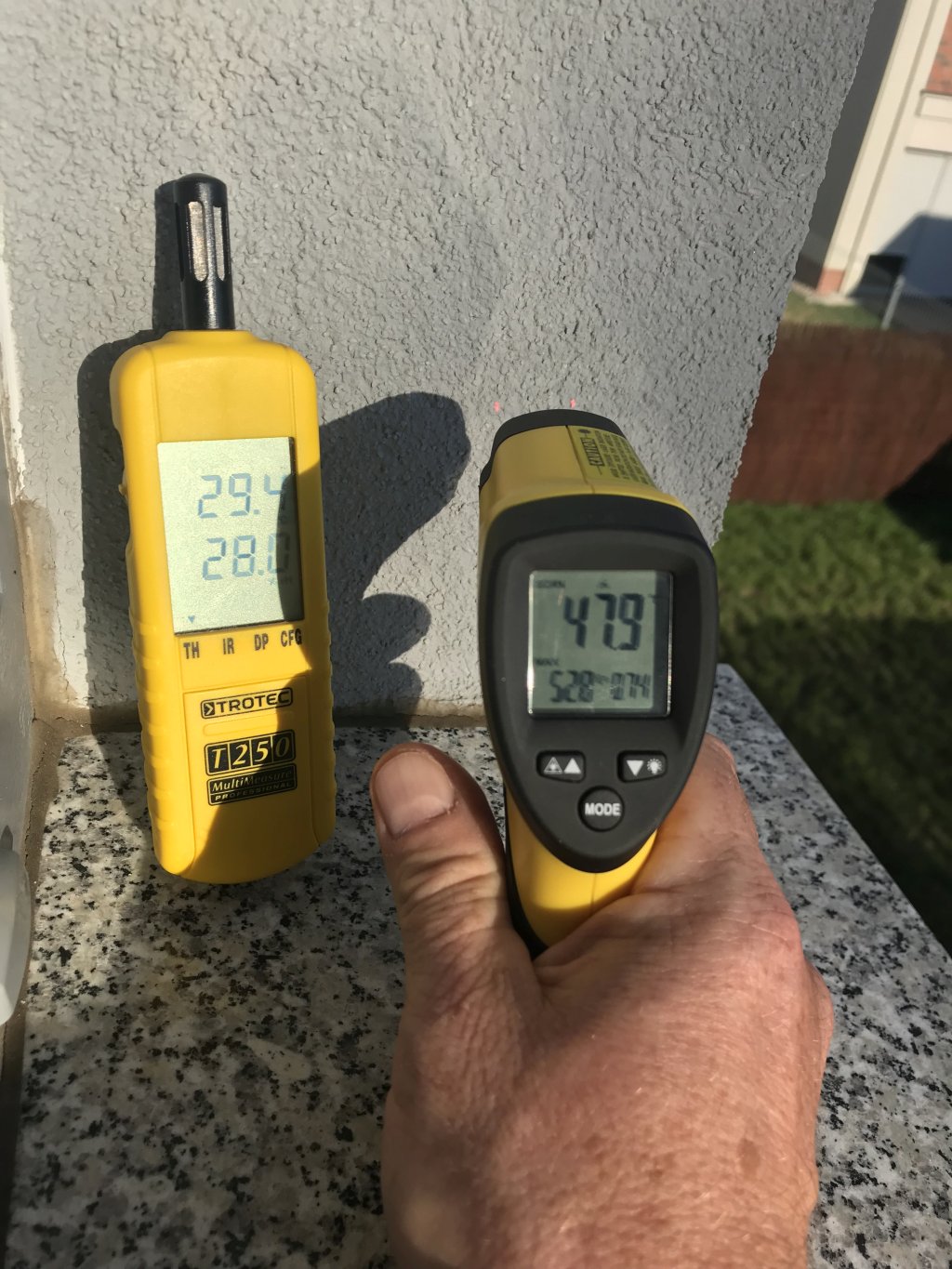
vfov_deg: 63.4
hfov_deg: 49.8
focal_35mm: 28
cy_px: 634
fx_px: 1027
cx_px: 476
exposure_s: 1/1451
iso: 20
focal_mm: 3.99
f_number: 1.8
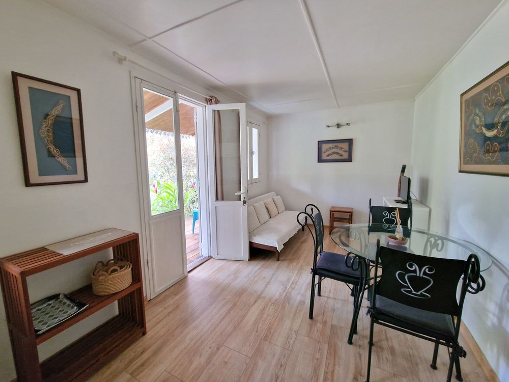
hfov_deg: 106.2
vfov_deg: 89.9
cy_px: 191
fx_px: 191
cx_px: 254
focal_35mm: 13
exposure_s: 1/25
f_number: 2.2
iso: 1000
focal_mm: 2.2
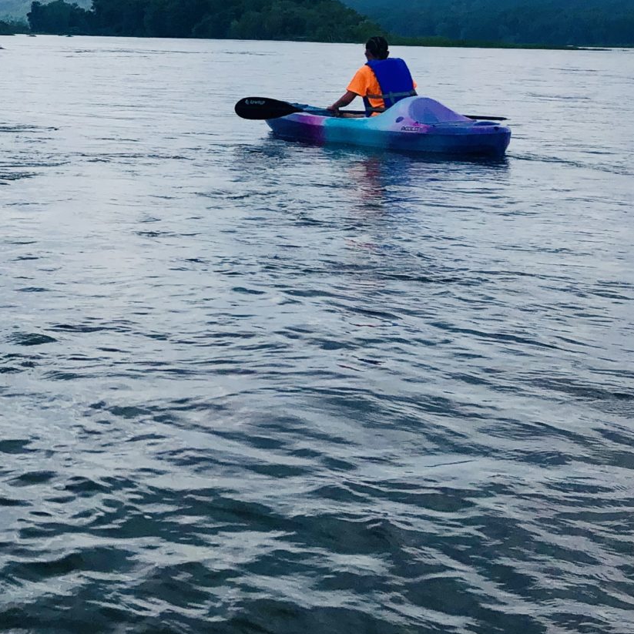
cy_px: -25
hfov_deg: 21.2
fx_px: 1596
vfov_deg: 21.5
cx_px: -88
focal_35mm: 77
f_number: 1.8
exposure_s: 1/5348
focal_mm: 3.99
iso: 25
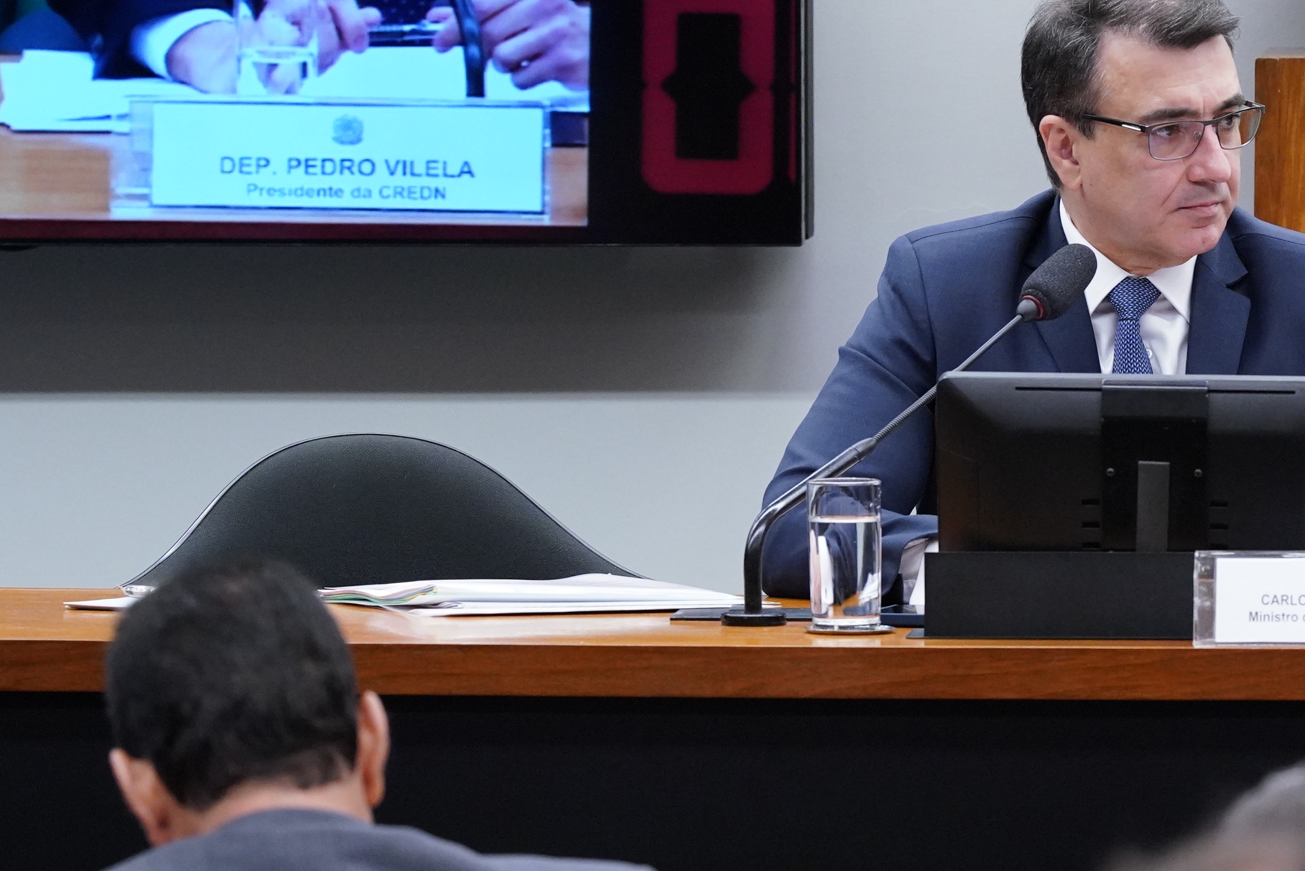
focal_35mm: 342
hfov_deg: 6.0
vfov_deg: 4.0
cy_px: 376
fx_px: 12399
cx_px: 1180
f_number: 5
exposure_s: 1/250
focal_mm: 135
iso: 3200
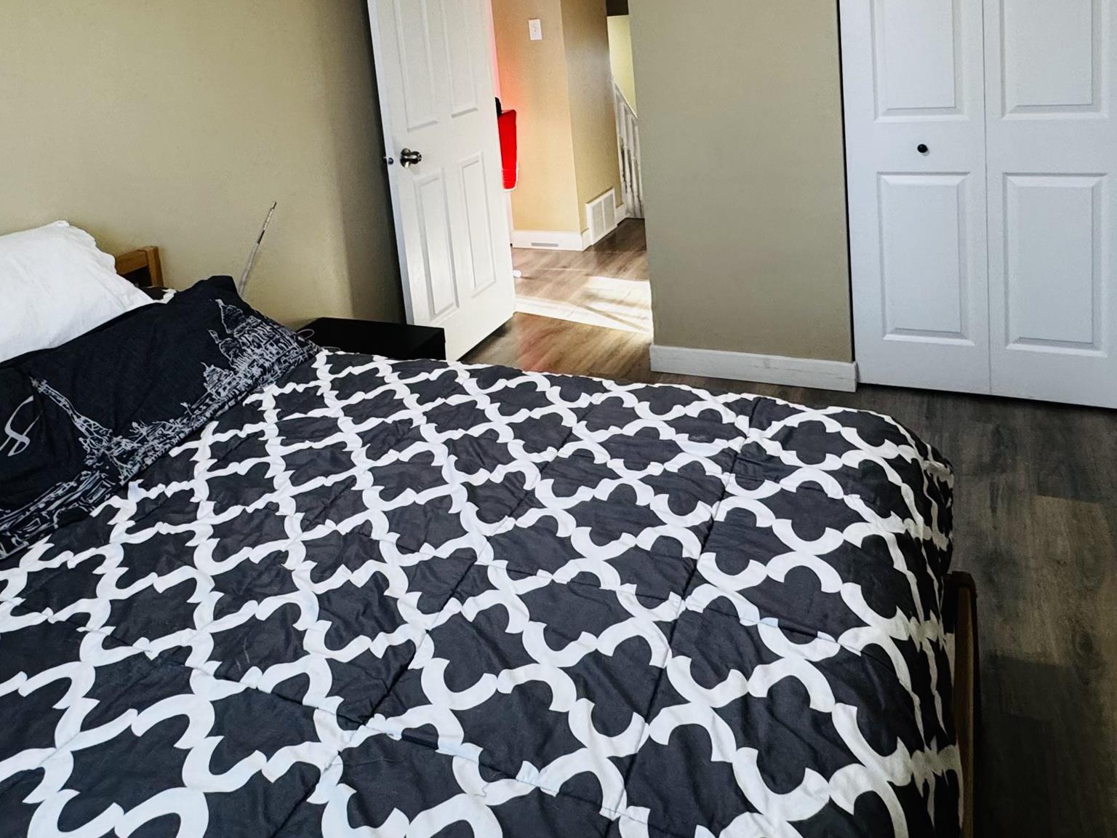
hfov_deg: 63.4
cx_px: 570
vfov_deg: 46.1
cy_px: 124
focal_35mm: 28
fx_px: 904
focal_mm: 2.22
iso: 250
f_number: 2.2
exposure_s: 1/120
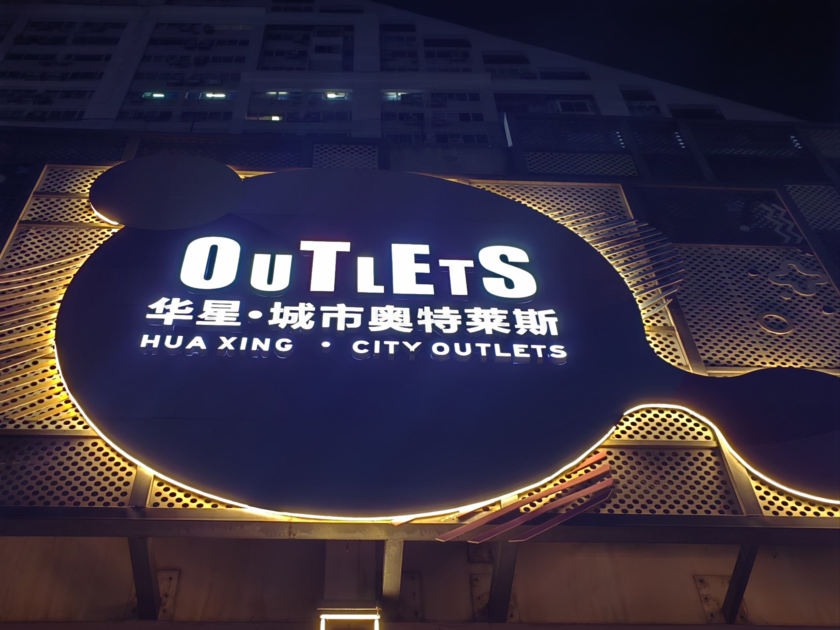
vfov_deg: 32.9
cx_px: 420
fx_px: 1068
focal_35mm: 44
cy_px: 315
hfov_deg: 42.9
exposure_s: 1/50
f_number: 1.9
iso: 50
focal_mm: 5.52
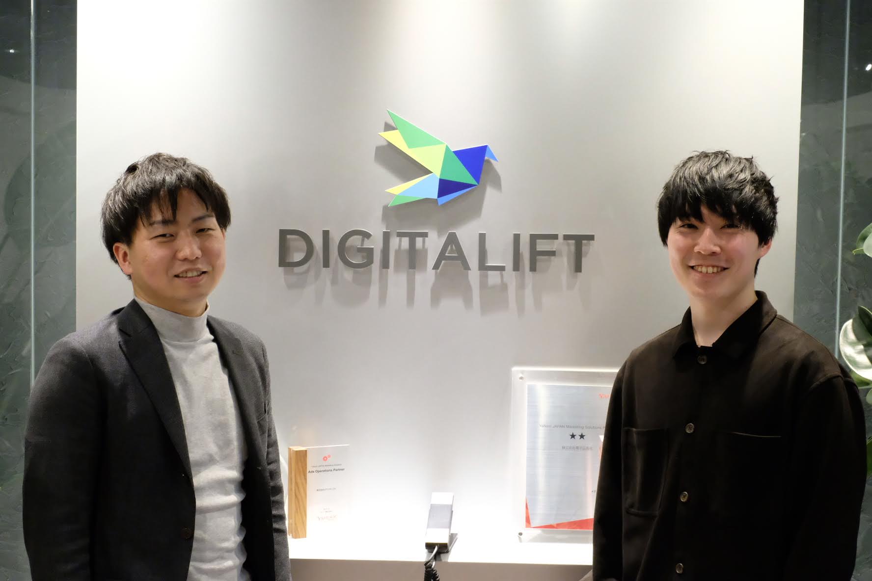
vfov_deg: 25.5
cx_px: 436
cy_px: 290
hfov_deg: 37.5
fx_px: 1284
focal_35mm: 53
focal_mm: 35
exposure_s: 1/125
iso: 12800
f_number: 8
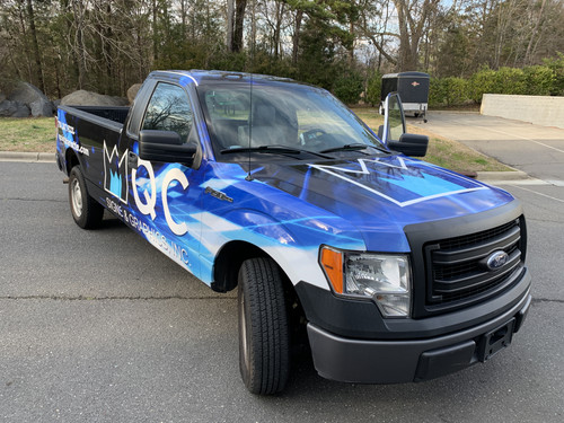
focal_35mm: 26
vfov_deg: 53.1
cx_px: 282
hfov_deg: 67.3
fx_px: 424
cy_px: 212
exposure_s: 1/242
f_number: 1.8
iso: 25
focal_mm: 4.25
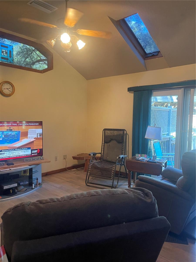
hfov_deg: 54.9
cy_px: 131
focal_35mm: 25
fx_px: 189
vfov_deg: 69.4
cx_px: 98
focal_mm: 5.1
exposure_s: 1/60
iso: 500
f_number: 1.6
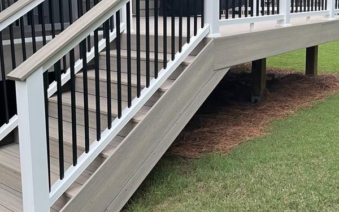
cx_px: 153
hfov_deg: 42.6
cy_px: 66
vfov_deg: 27.2
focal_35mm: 47
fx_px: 434
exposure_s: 1/80
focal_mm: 5.1
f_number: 1.6
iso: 125
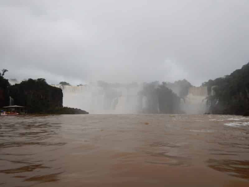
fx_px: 173
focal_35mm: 24
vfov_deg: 56.8
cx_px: 124
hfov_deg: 71.6
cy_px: 94
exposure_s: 1/250
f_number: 2.8
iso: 125
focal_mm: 4.3
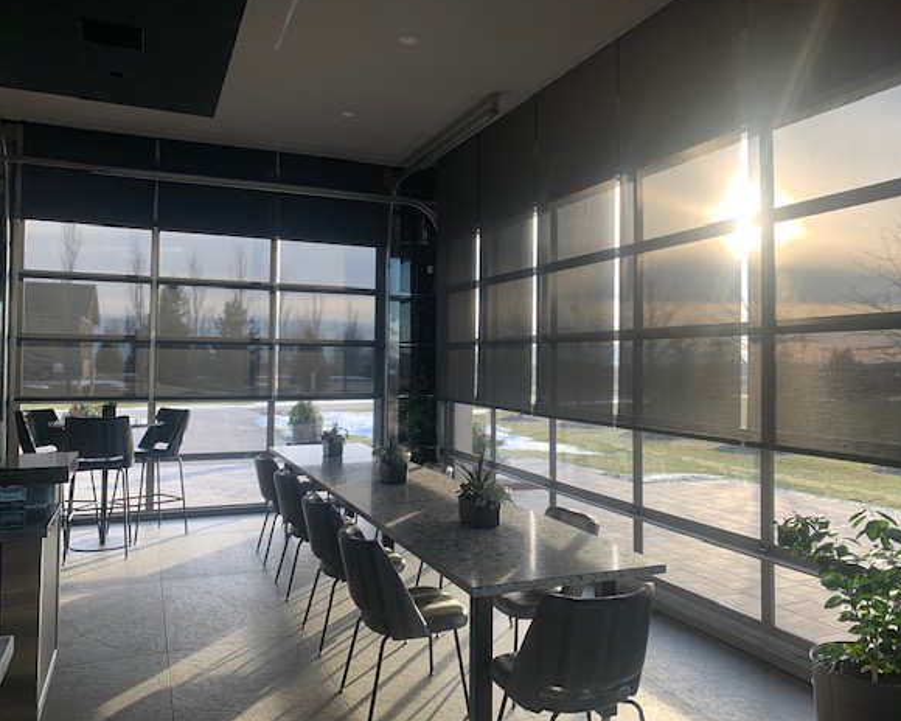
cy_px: 351
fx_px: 747
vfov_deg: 51.5
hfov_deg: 62.1
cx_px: 496
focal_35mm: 28
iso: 25
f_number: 1.8
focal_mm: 4.25
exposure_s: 1/122
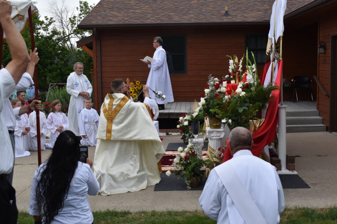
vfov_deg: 28.9
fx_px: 435
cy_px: 112
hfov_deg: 42.3
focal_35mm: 46
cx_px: 168
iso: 200
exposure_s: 1/250
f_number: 8
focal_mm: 31
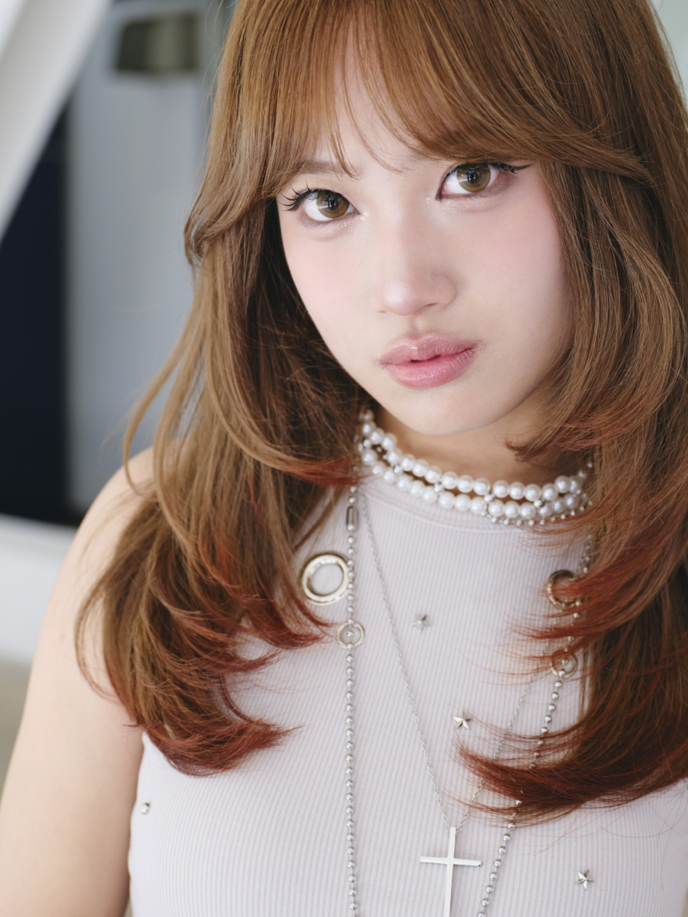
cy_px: 327
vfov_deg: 25.9
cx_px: 435
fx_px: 1987
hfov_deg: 19.6
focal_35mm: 75
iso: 400
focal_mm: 69
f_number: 5.6
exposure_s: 1/200
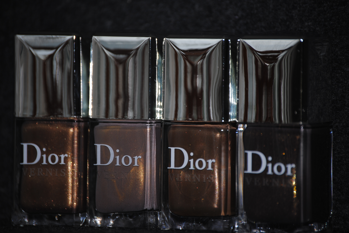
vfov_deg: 6.3
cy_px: 116
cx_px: 174
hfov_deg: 9.5
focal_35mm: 218
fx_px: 2111
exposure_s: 1/125
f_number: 5
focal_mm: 145
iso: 100
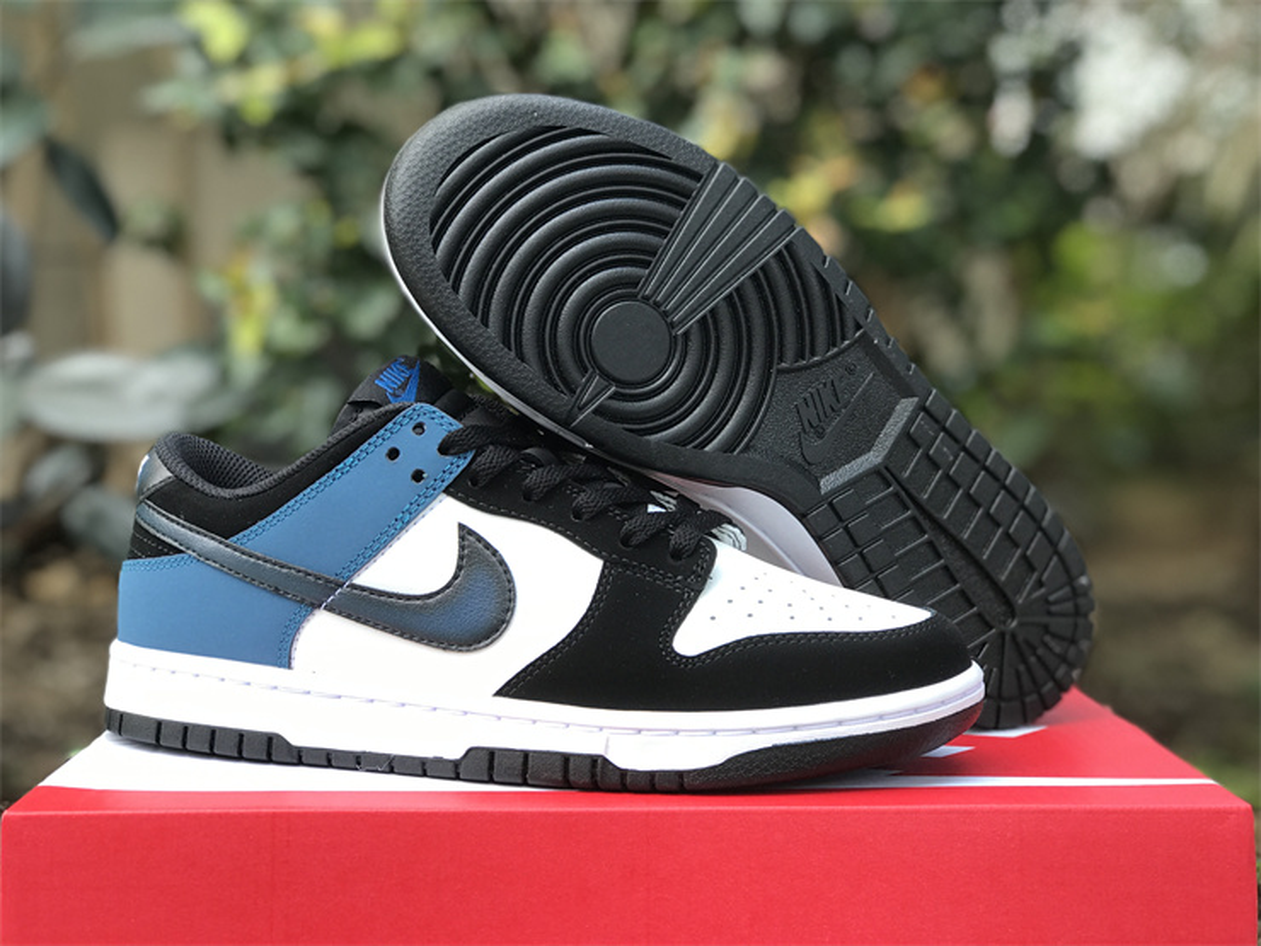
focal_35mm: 57
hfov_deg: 33.8
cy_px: 473
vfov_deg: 25.7
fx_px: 2076
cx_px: 630
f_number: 2.8
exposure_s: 1/100
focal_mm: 6.6
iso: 32
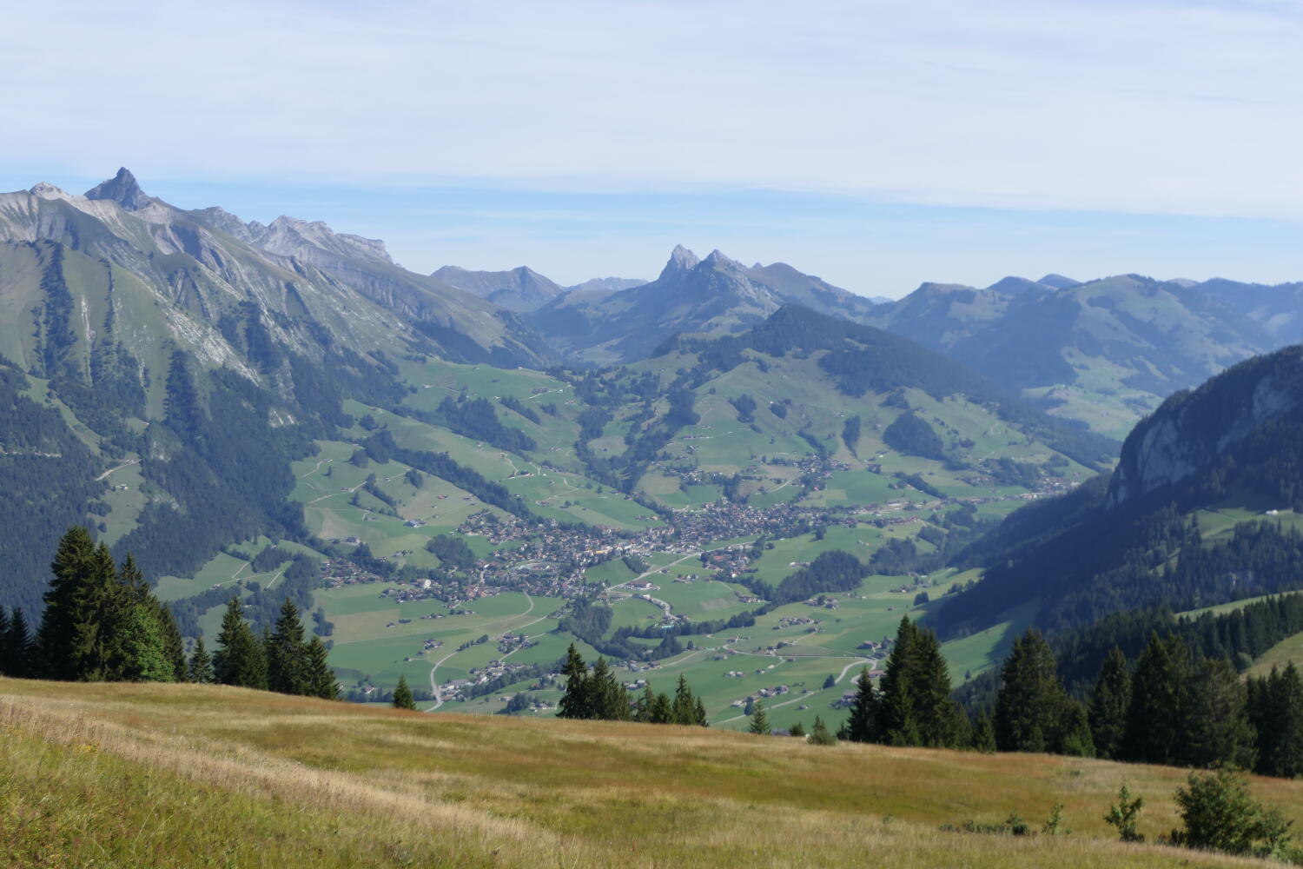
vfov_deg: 26.5
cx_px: 652
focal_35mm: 51
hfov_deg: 38.9
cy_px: 434
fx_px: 1846
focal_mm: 18.7
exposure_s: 1/1300
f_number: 4
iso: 125
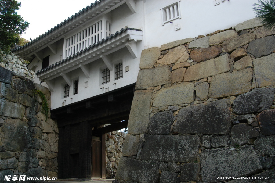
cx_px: 138
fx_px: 275
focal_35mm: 36
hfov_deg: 53.2
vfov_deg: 36.8
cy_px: 92
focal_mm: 24
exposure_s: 1/125
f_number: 6.3
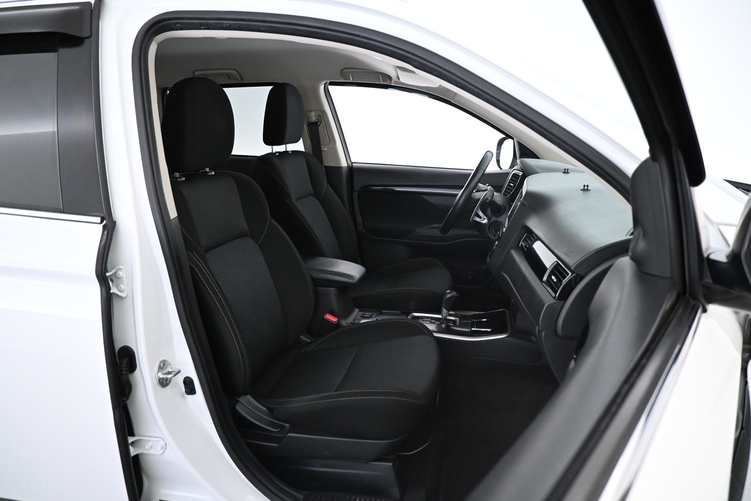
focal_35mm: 24
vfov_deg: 53.1
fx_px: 501
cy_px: 250
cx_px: 376
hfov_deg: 73.7
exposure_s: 1/60
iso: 3200
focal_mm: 16
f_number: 3.5
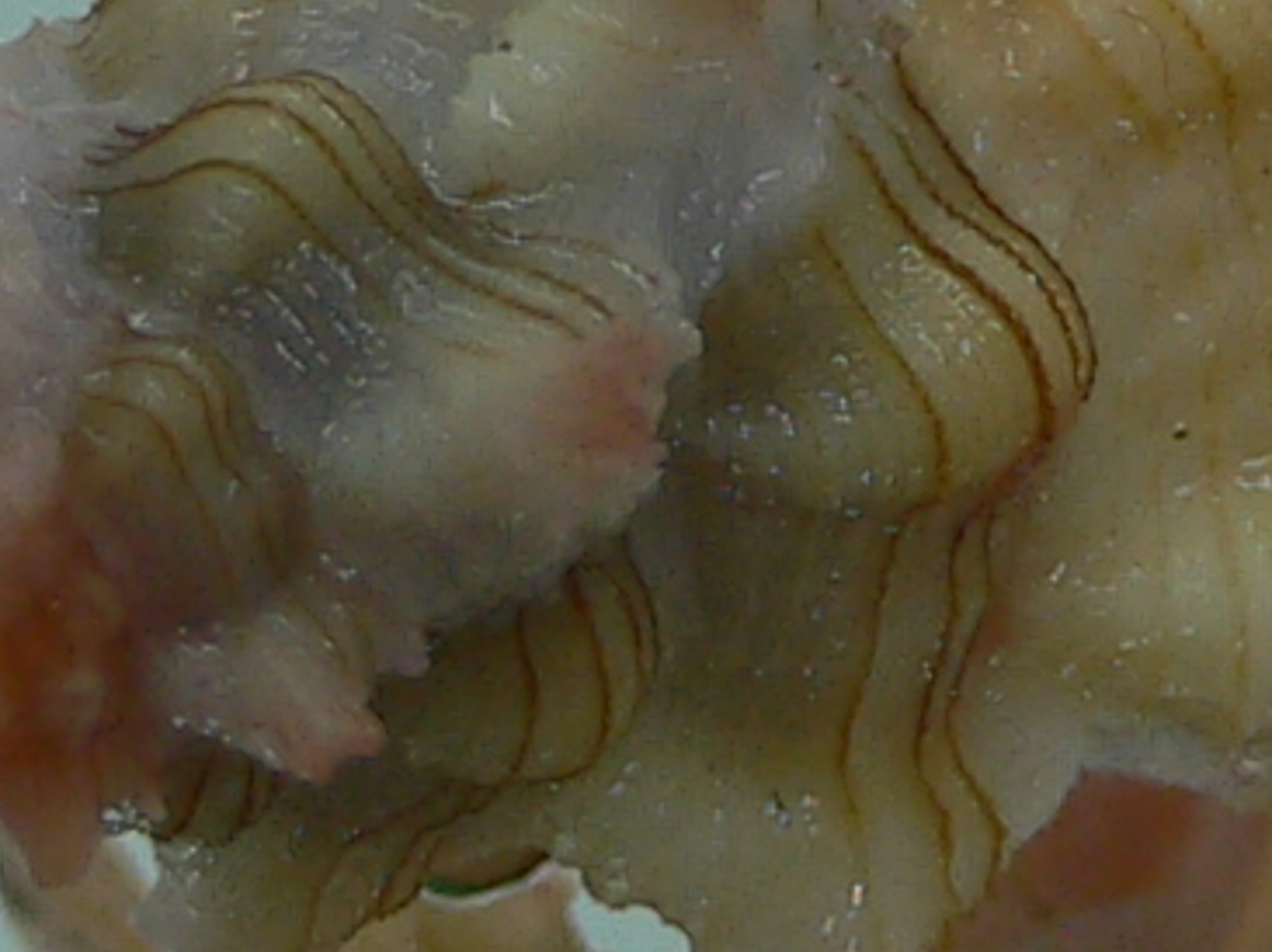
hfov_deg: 10.3
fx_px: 7087
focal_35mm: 193
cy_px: 417
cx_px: 674
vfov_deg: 7.7
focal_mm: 4.6
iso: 80
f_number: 2.8
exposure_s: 1/60
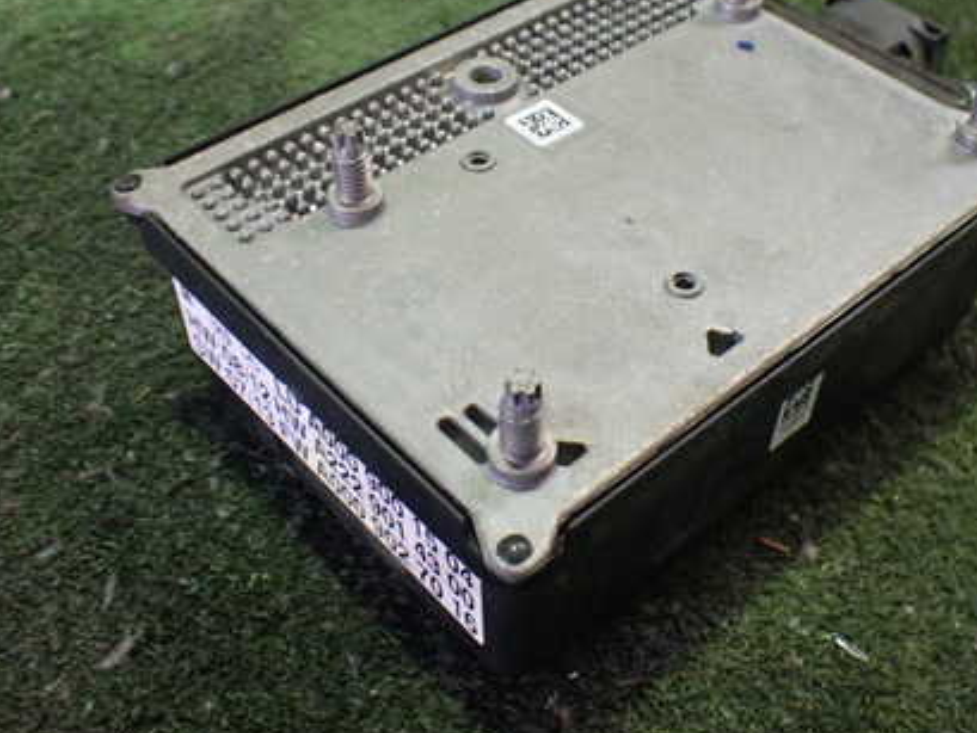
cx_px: 545
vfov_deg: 32.8
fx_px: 1242
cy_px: 291
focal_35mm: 44
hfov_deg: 42.9
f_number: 2.3
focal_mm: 5.4
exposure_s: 1/50
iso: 800
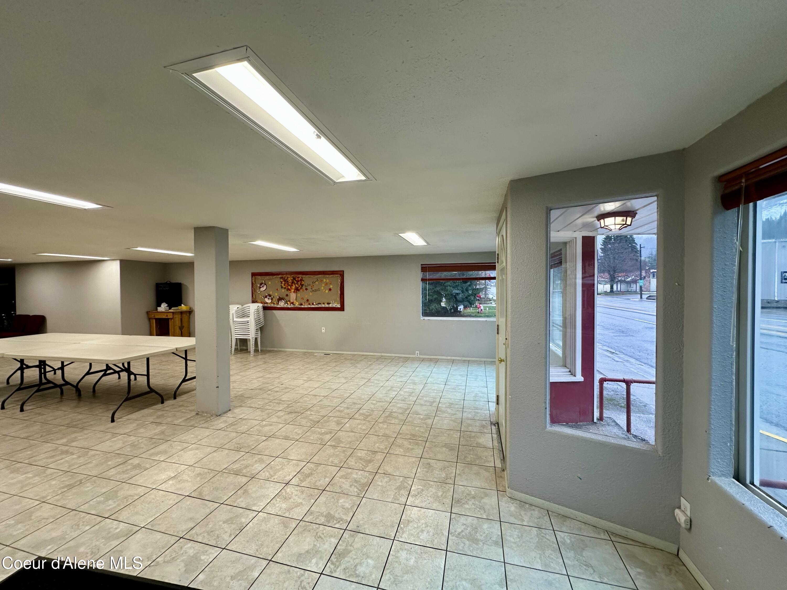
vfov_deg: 85.7
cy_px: 295
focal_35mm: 14
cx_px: 394
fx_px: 318
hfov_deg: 102.1
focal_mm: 2.22
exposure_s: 1/120
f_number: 2.2
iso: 125
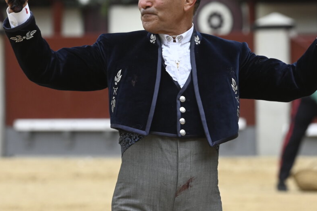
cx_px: 190
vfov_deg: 2.8
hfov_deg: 4.2
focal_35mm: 490
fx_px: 4313
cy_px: 63
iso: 800
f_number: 5.6
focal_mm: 200
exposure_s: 1/1000
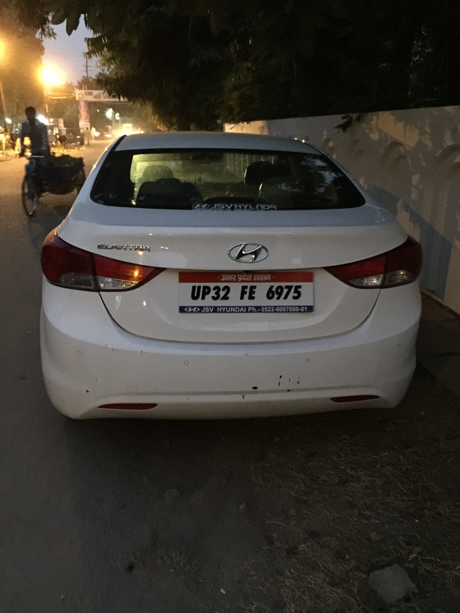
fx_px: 514
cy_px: 306
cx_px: 230
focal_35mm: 29
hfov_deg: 48.2
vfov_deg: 61.7
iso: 320
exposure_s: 1/4
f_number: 2.2
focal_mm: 4.15
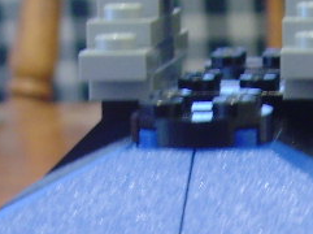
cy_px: 402
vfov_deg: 8.6
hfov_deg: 11.9
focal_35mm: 166
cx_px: 219
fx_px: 1499
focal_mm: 6.6
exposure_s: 1/4
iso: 200
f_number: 3.5
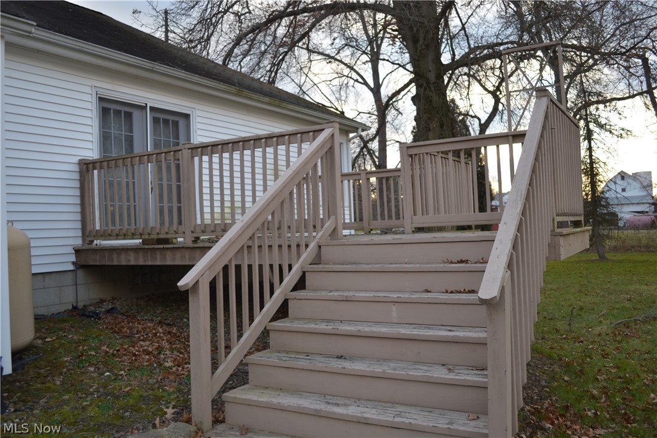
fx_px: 547
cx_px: 328
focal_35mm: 30
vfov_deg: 43.6
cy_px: 219
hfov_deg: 61.9
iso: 100
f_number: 3.8
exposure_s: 1/80
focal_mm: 20
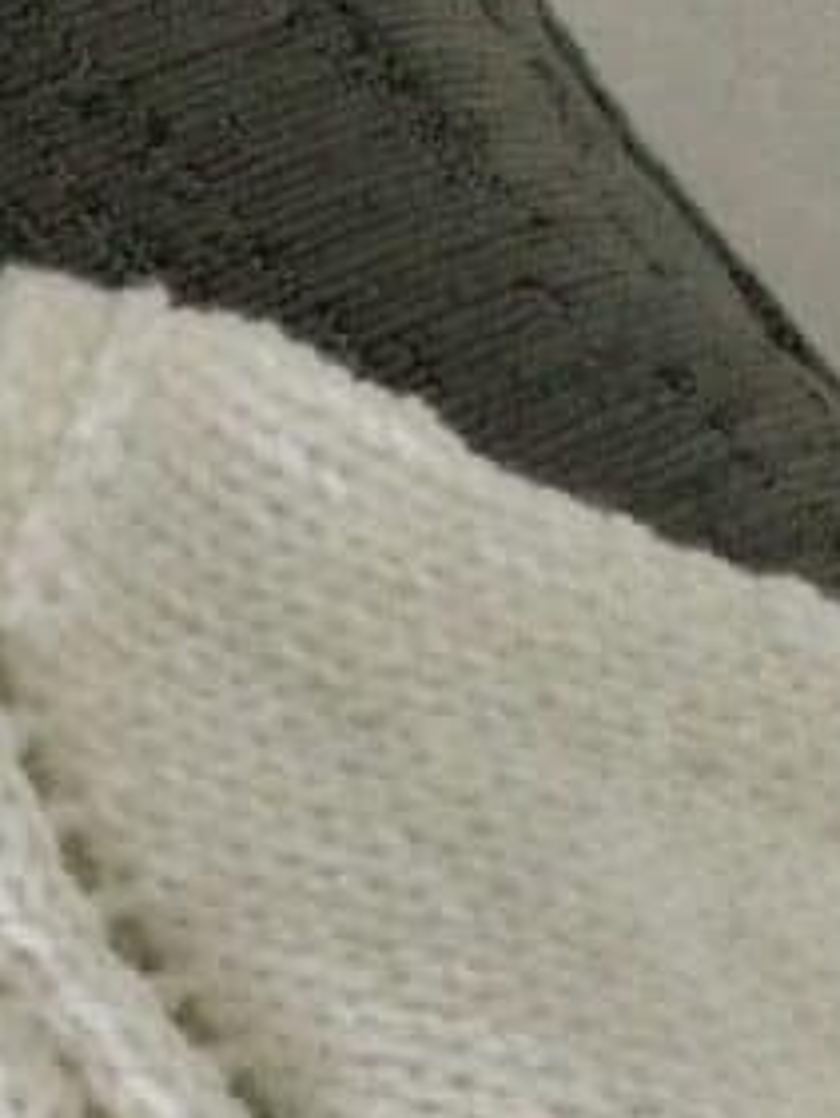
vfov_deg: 15.7
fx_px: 3653
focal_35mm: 113
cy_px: 1767
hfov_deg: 12.2
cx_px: -577
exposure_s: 1/33
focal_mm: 3.3
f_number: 2.4
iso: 50
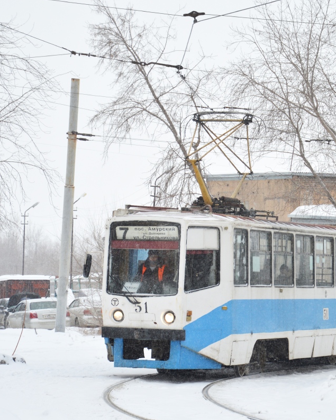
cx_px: 258
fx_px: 1852
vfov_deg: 12.9
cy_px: 211
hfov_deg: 10.3
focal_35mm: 149
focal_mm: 70
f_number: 5.6
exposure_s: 1/200
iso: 100
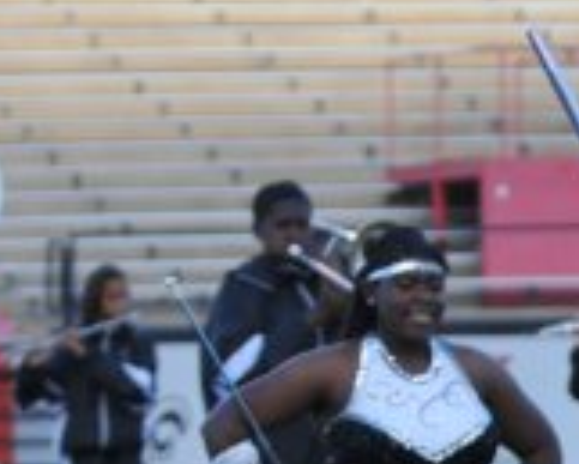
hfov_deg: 3.9
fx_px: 8368
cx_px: 1172
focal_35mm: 488
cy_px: 531
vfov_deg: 3.2
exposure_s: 1/1000
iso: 200
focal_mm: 70
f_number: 2.8
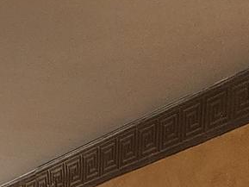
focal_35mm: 163
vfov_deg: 7.5
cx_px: -83
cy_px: 642
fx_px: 1173
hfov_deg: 11.8
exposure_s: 1/120
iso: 200
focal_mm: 6.4
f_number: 1.8
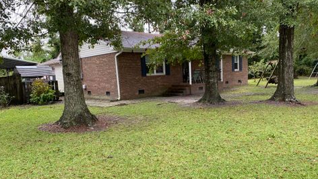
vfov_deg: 38.8
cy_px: 107
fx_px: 253
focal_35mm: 30
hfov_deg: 64.3
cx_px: 163
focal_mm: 4.25
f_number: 1.8
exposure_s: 1/121
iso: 80
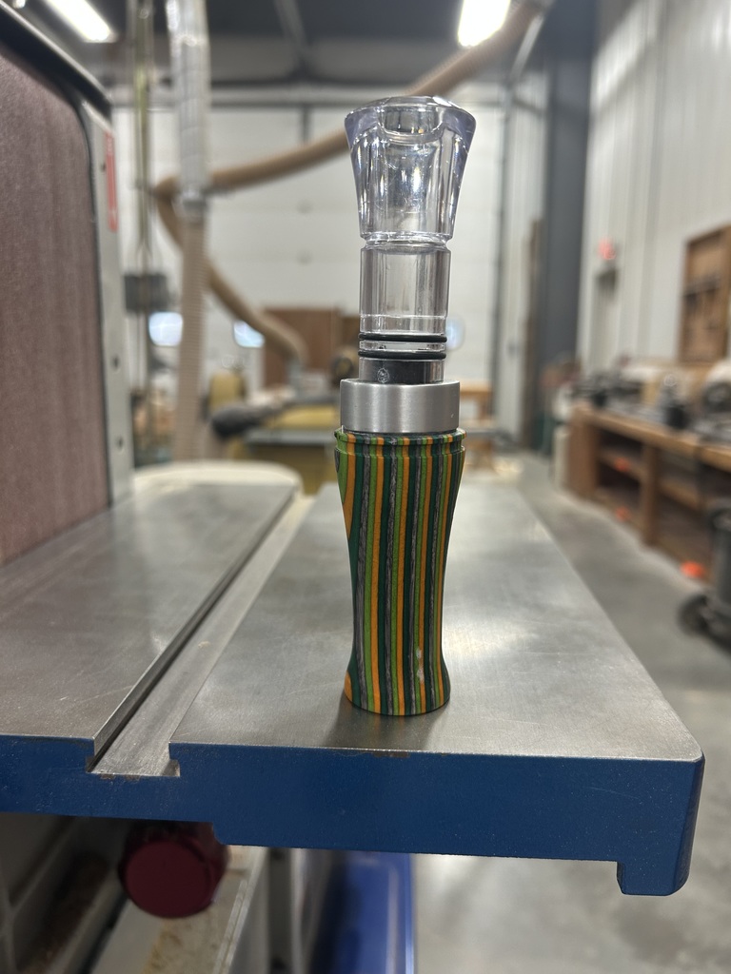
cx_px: 366
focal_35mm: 26
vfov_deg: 67.3
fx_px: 732
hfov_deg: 53.1
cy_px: 487
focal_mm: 5.7
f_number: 1.5
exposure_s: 1/60
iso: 64
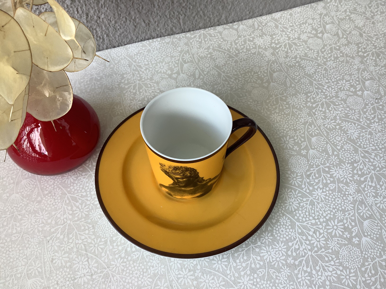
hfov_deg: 58.4
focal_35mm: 31
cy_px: 144
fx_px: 346
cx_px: 193
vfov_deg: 45.4
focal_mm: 3.3
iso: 40
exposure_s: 1/120
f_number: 2.4
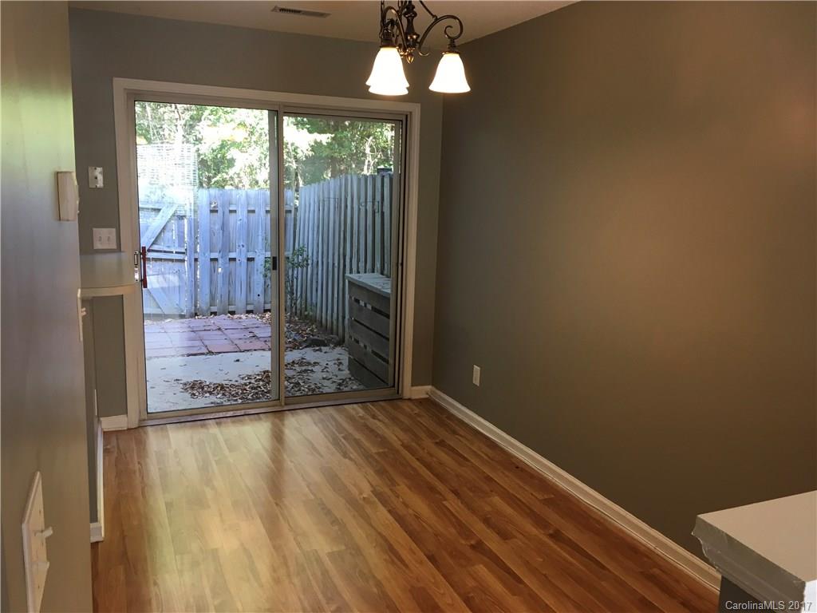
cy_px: 306
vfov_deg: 48.2
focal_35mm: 29
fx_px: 684
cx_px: 408
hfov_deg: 61.7
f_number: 2.2
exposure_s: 1/30
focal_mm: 4.15
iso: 25
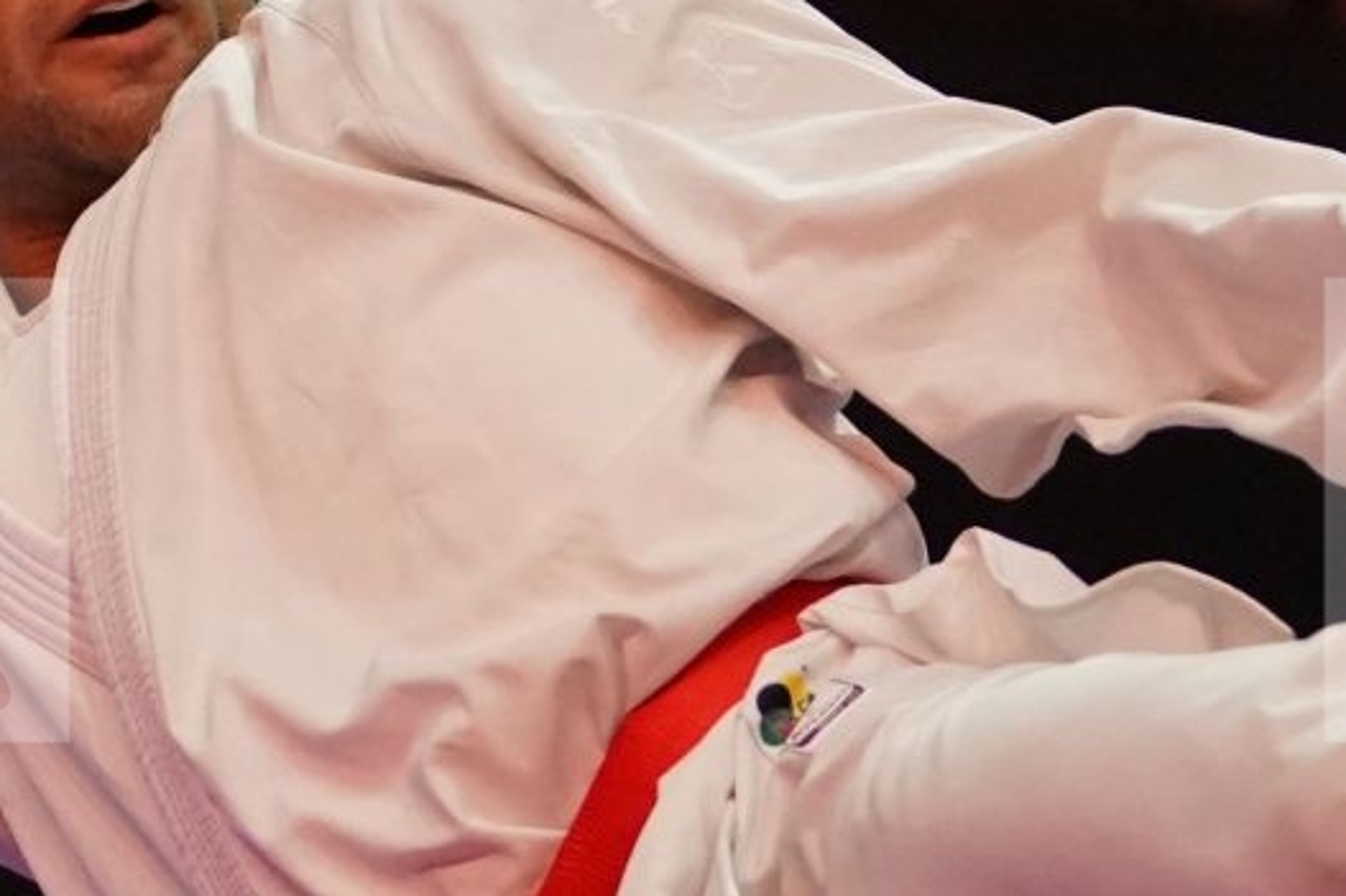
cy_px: 511
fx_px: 21080
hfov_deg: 3.7
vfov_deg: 2.4
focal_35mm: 564
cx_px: 697
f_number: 2.8
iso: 5000
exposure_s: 1/1000
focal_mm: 110
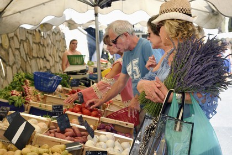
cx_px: 116
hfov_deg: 34.5
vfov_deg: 23.4
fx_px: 374
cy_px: 78
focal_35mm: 58
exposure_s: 1/200
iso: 200
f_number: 8
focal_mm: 58
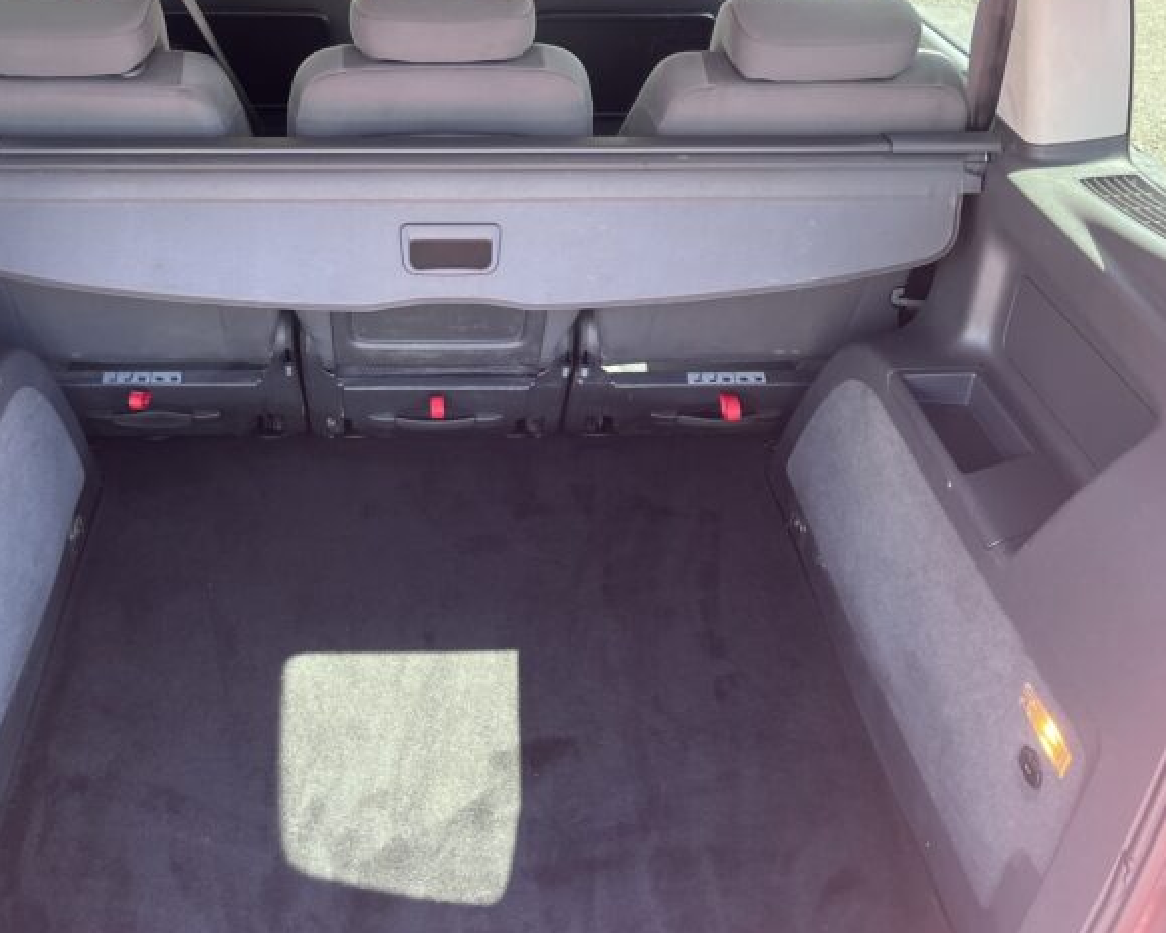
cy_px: 479
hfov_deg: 51.0
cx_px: 442
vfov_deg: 42.2
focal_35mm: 35
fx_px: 1208
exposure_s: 1/122
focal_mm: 5.1
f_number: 1.6
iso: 100
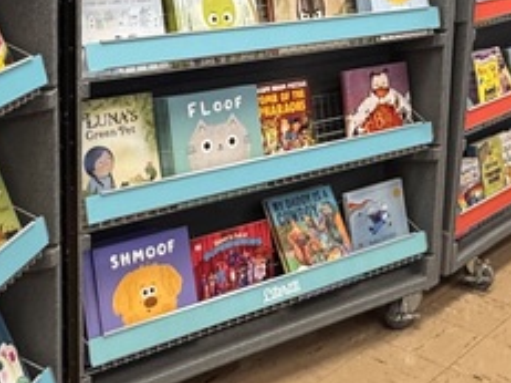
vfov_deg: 22.9
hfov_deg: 31.2
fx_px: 915
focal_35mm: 62
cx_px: 296
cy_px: 18
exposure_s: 1/60
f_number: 2.2
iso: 200
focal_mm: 2.22
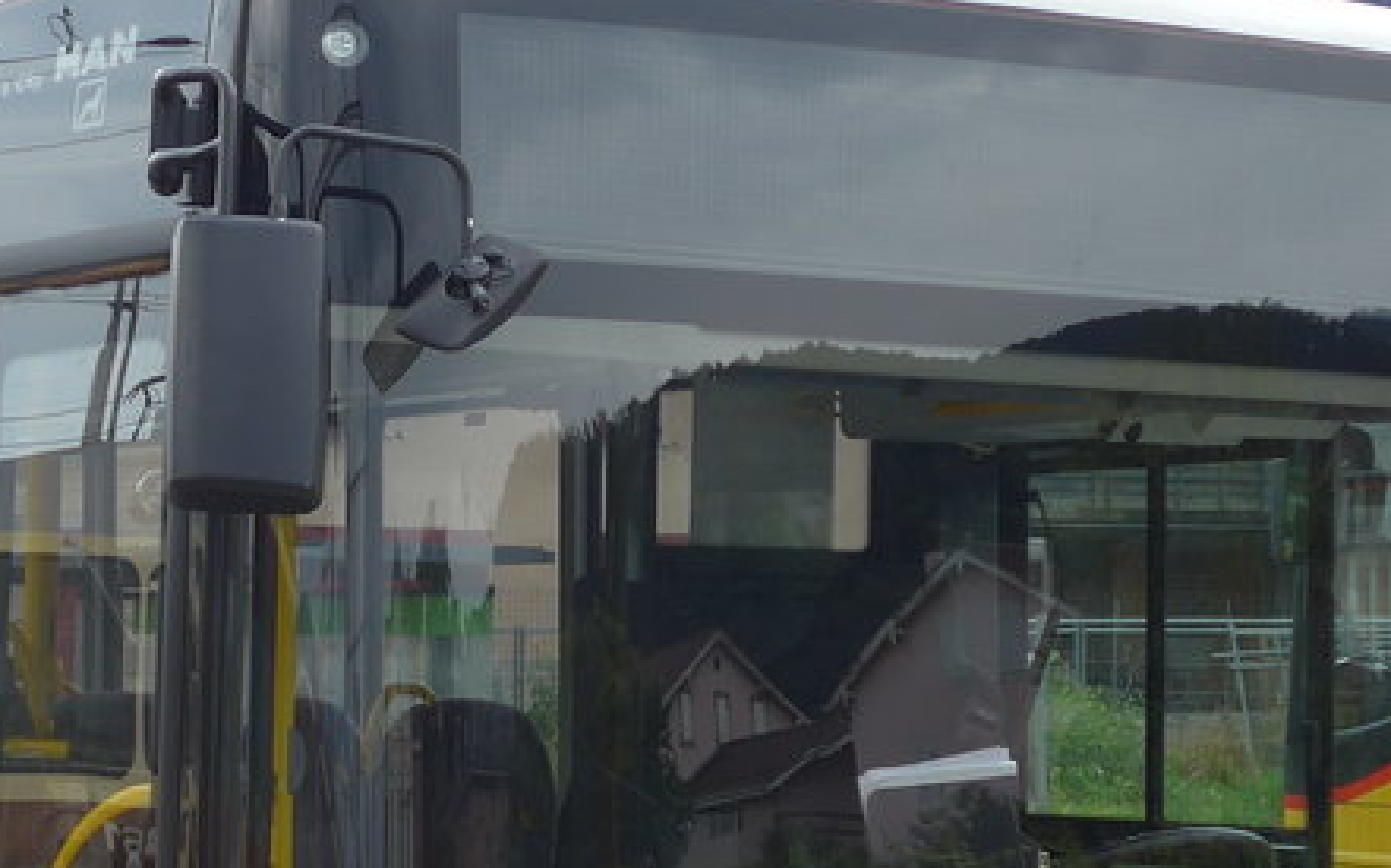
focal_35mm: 127
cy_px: 751
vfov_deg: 10.3
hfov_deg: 16.4
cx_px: 461
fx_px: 4811
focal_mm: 9
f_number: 2.8
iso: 80
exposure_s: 1/250
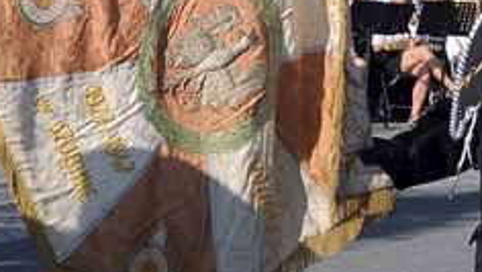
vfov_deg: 7.7
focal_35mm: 158
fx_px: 2020
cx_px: 186
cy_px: 126
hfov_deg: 13.6
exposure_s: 1/500
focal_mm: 28
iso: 400
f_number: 11
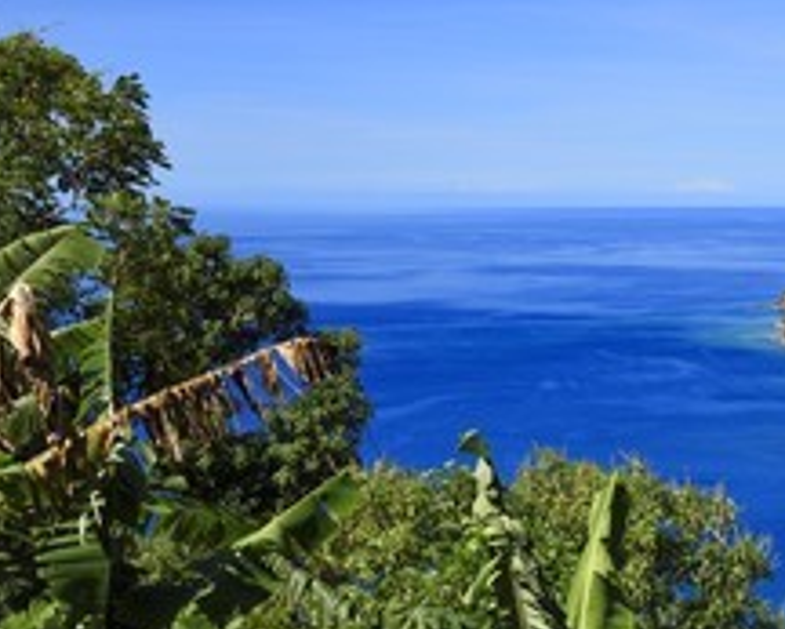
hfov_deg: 29.4
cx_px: 683
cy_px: 476
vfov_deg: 24.3
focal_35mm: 62
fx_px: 1441
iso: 200
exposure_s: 1/160
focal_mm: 34
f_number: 18
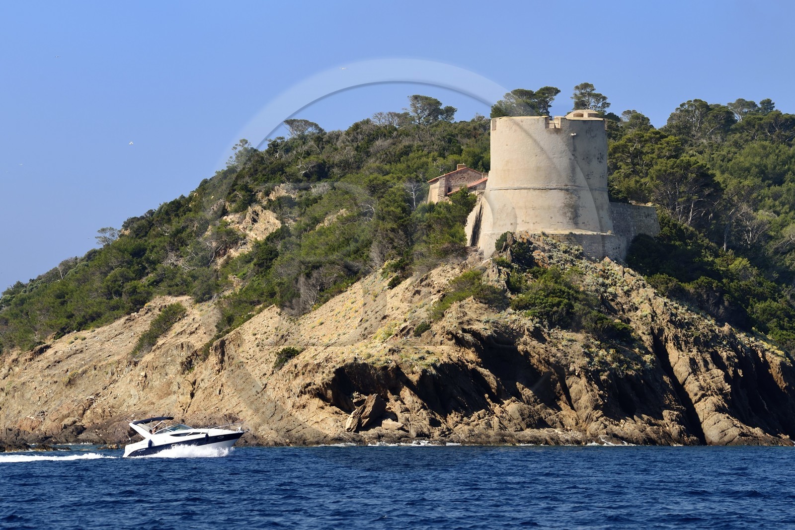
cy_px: 265
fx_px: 4417
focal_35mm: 200
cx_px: 398
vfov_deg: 6.9
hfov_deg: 10.3
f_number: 8
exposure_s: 1/640
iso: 200
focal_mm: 200
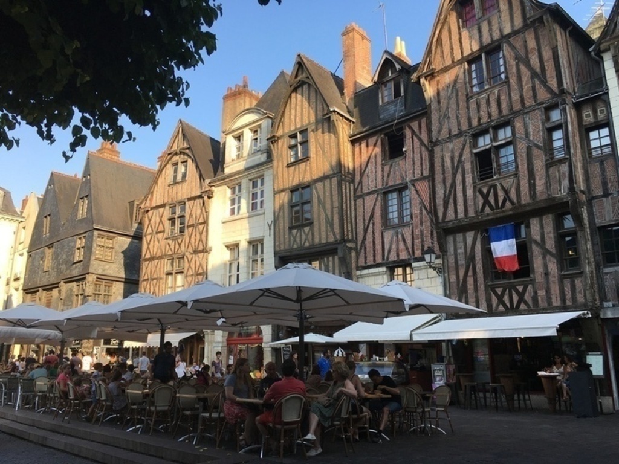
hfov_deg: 61.7
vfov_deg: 48.2
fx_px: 519
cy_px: 232
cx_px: 310
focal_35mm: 29
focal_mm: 4.15
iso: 25
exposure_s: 1/427
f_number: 2.2
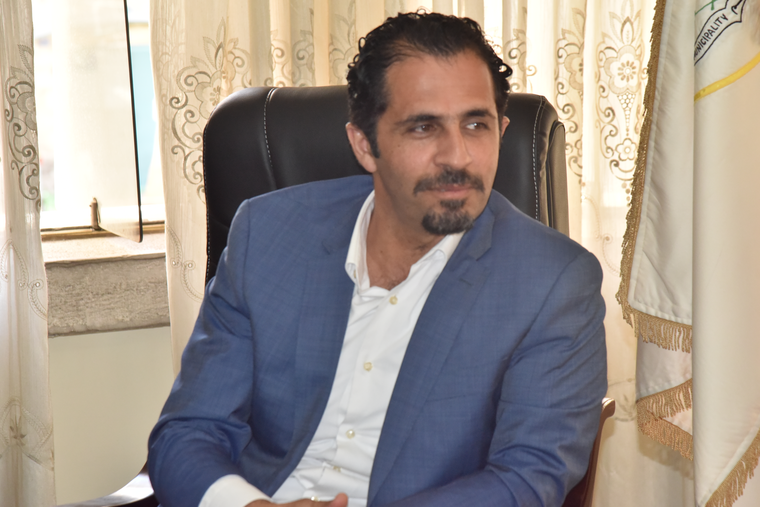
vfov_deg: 11.4
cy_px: 254
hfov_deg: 17.1
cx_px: 380
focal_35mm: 120
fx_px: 2533
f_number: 7.1
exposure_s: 1/250
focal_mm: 120
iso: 2500
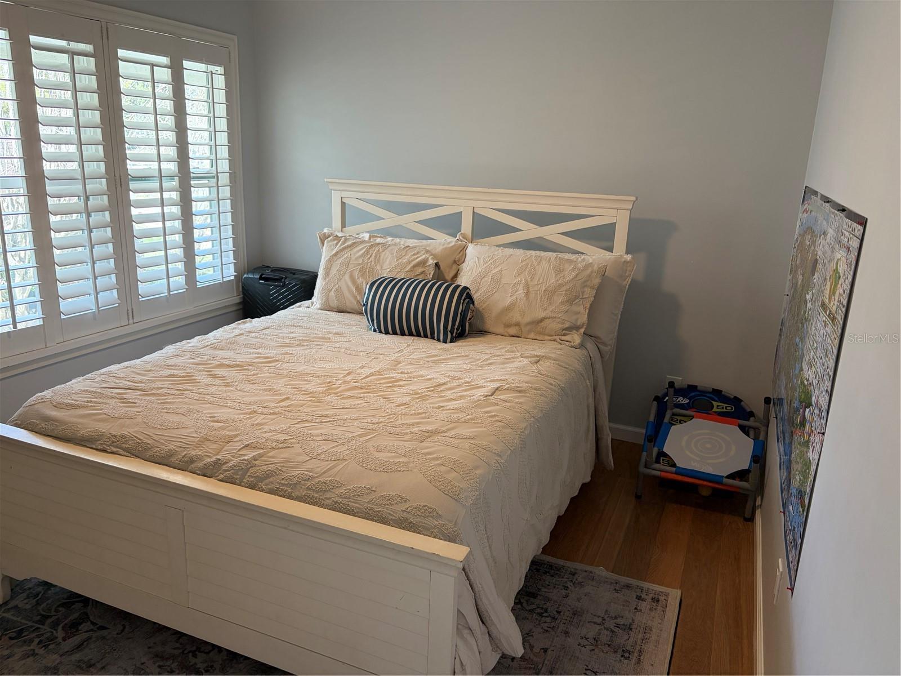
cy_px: 338
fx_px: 677
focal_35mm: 26
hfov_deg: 67.3
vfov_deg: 53.1
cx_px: 450
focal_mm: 5.96
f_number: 1.6
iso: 125
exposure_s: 1/120
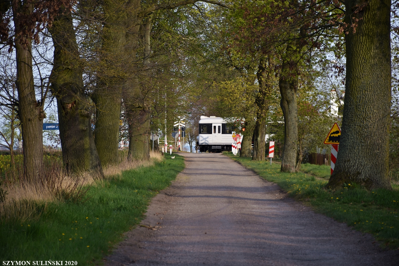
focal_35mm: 174
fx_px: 1928
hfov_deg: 11.8
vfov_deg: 7.9
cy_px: 133
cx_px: 200
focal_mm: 116
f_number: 5.6
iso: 100
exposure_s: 1/320
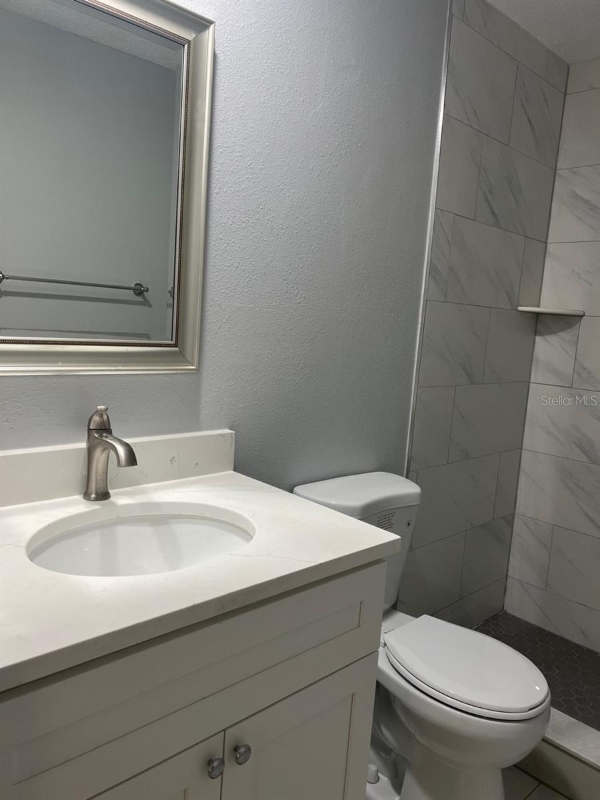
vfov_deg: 67.3
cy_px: 400
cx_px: 300
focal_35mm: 26
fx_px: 601
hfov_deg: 53.1
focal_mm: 5.7
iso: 125
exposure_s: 1/120
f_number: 1.5
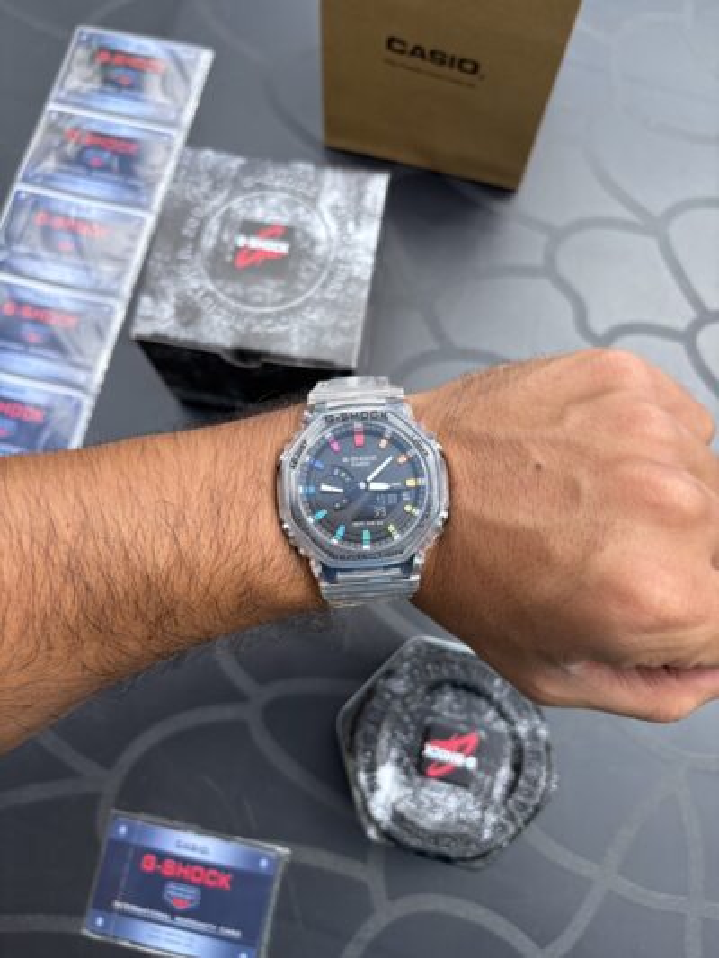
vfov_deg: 67.3
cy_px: 479
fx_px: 720
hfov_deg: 53.1
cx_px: 360
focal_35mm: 26
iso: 50
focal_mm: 5.96
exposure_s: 1/1099
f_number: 1.6
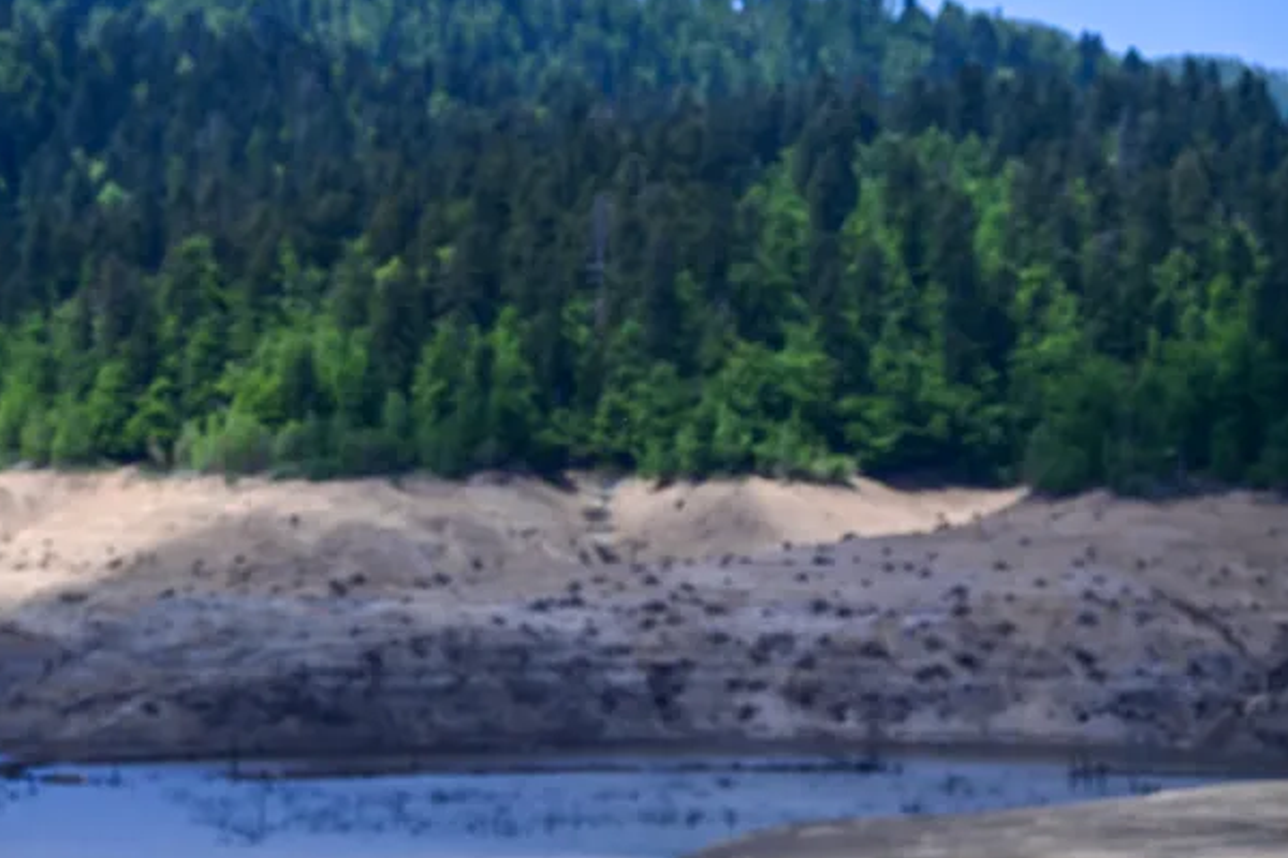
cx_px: 474
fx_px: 5438
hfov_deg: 13.5
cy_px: 379
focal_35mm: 152
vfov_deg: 9.0
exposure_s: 1/1600
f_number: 4
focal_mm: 120
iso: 125
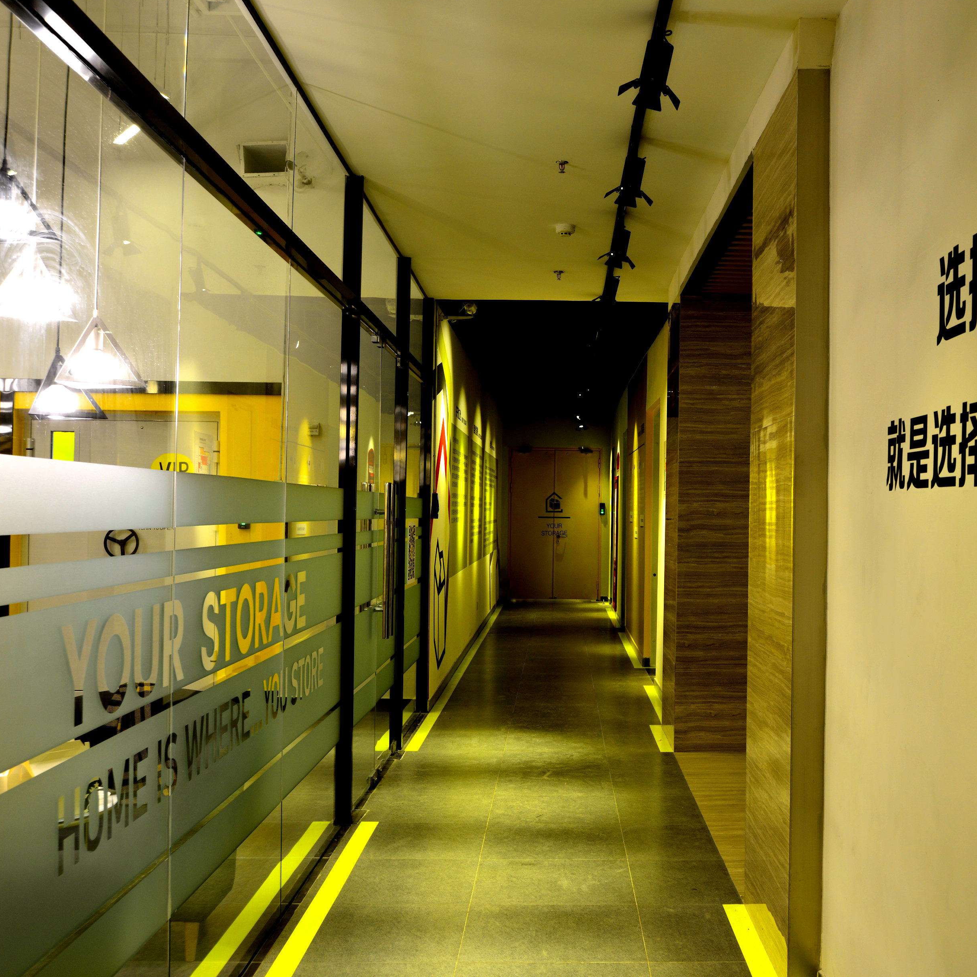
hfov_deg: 40.3
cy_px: 486
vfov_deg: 40.9
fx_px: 1309
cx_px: 663
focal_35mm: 41
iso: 200
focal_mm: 32
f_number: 8
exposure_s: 1/6
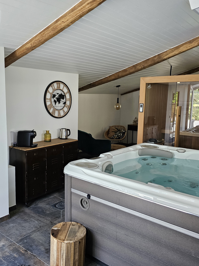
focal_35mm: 31
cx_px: 82
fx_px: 238
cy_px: 134
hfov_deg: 45.3
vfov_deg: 58.4
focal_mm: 6.3
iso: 250
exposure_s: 1/180
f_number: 1.7
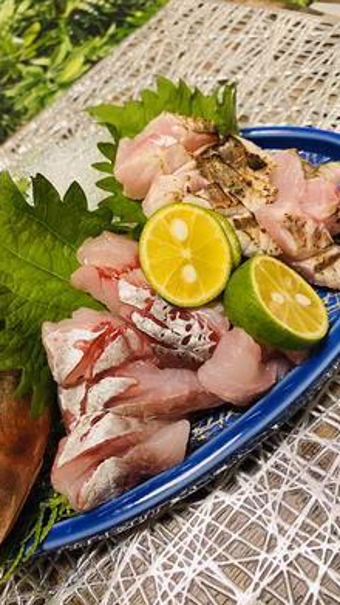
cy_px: 308
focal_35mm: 29
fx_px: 465
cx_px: 131
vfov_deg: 66.1
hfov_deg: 40.0
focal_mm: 4.25
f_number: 1.8
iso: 400
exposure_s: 1/60
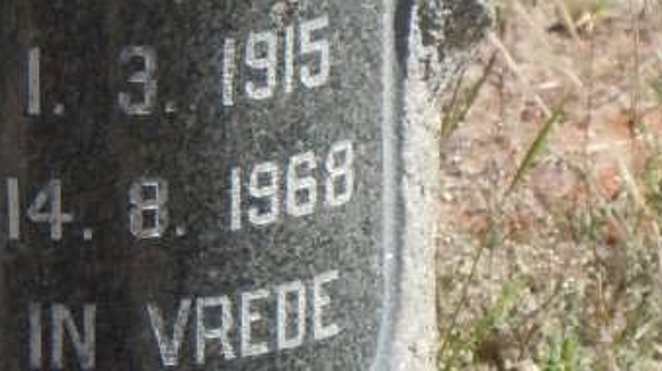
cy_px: -186
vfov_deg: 2.7
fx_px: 7857
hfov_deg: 4.8
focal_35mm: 448
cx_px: 80
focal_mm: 20.9
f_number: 4.6
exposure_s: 1/640
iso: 200
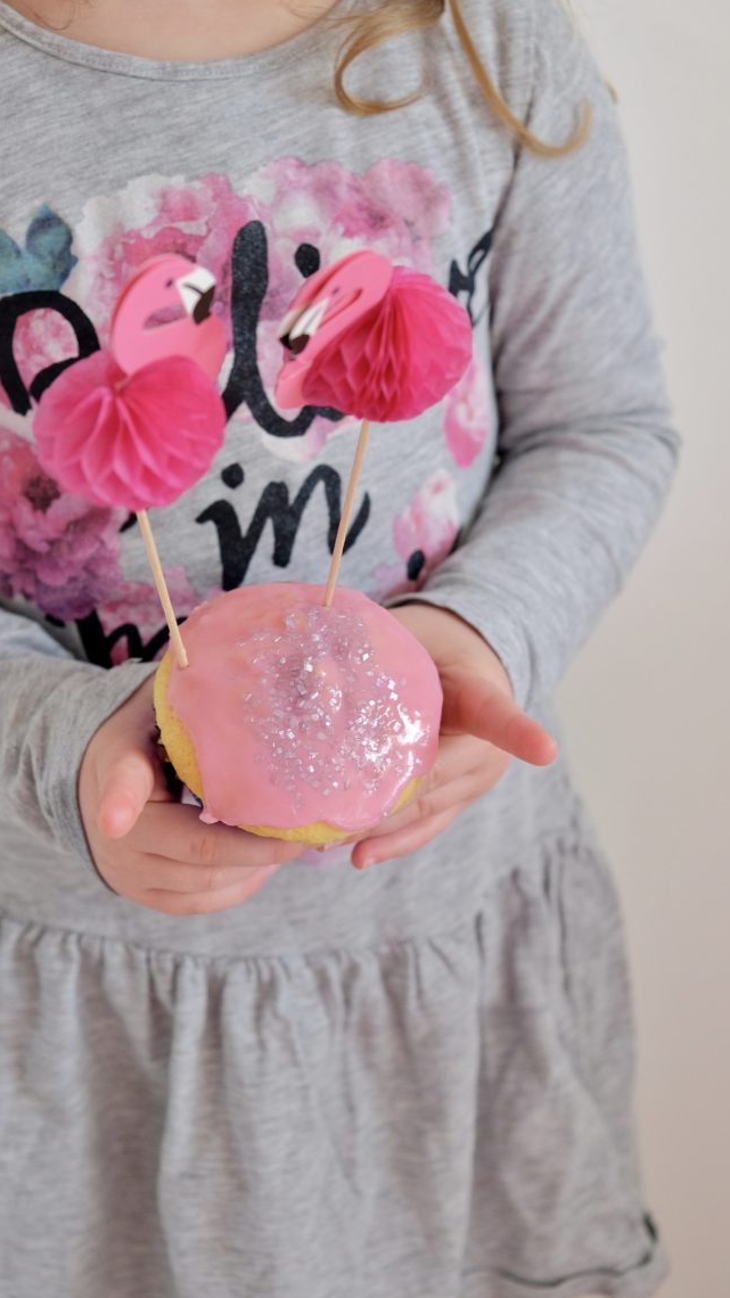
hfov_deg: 22.2
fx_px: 1859
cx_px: 389
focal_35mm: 54
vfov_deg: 38.5
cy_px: 654
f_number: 3.6
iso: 1000
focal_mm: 34.3
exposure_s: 1/125
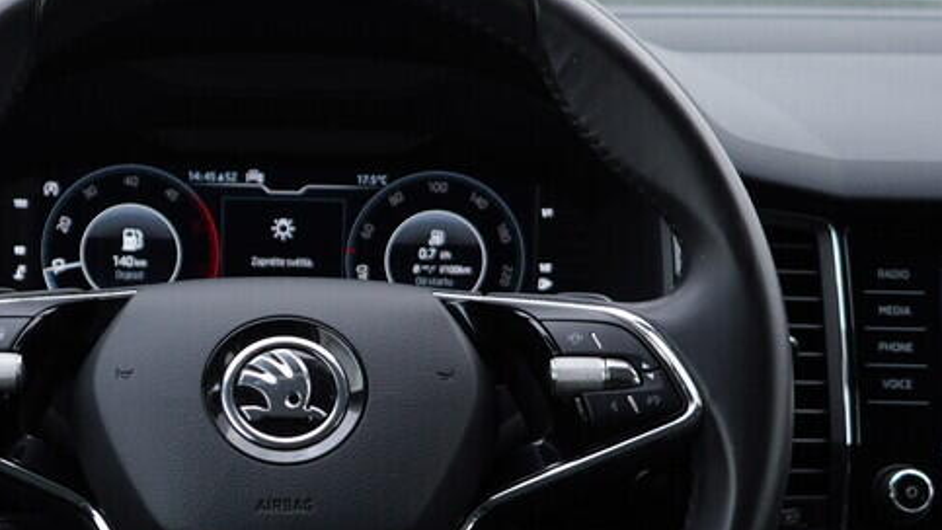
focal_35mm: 80
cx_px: 230
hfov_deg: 26.2
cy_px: 344
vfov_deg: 15.1
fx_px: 1999
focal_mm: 24
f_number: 3.2
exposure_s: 1/50
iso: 125
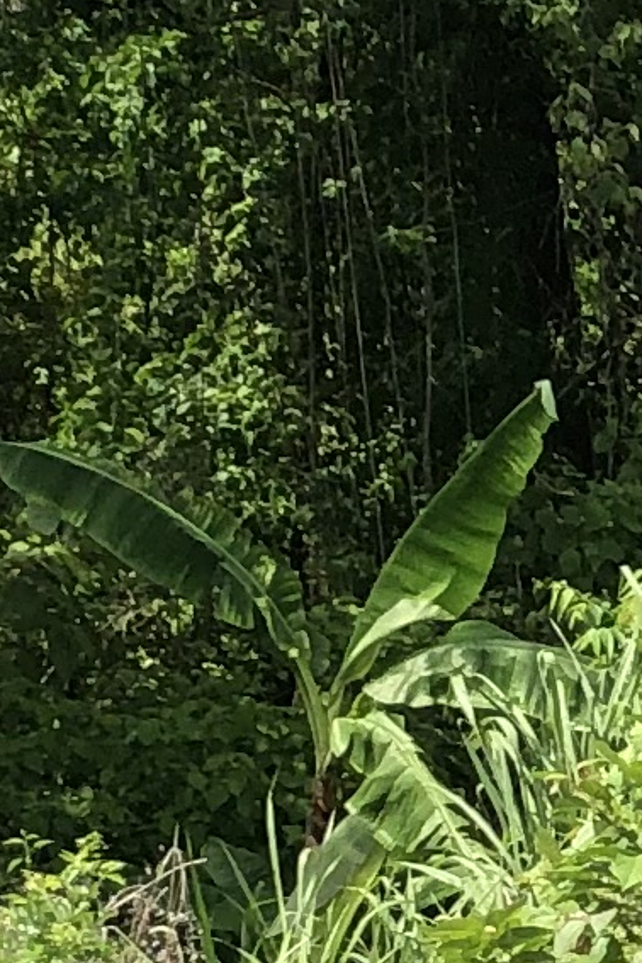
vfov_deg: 9.9
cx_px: 1216
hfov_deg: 6.5
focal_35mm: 207
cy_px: 759
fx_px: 5537
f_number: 1.8
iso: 20
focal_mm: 4
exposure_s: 1/1091
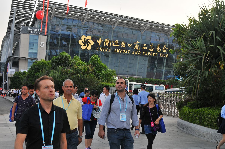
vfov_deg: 25.7
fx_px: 328
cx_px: 112
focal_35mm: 52
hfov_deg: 37.9
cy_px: 74
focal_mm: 35
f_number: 6.3
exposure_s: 1/200
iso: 360
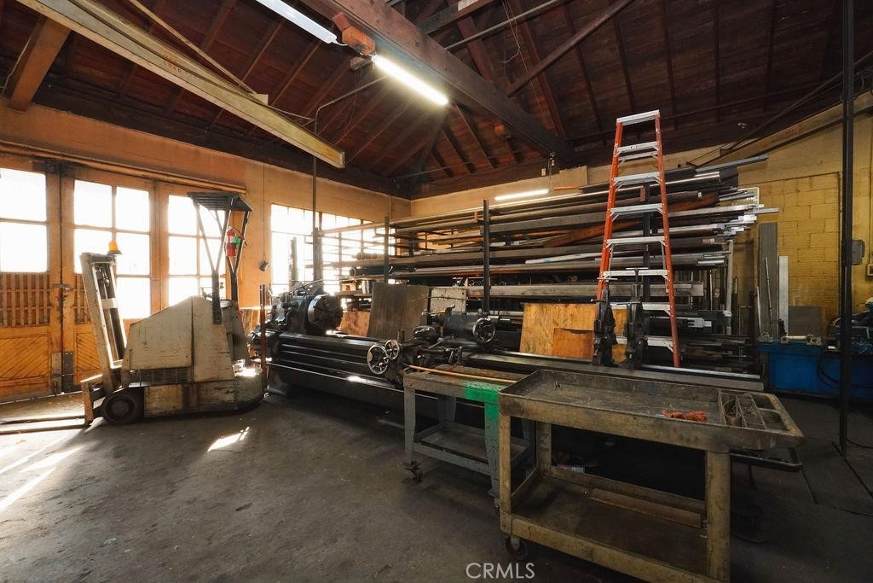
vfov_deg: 72.1
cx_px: 436
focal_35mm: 16
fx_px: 400
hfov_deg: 95.0
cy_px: 292
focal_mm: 11
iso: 2500
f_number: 16
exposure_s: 1/30
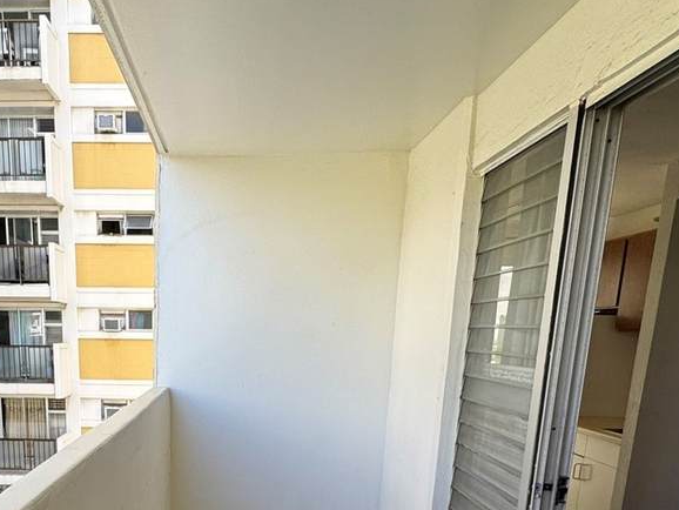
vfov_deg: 41.7
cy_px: 463
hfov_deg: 56.6
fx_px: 608
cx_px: 208
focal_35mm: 31
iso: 40
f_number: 2.2
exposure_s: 1/343
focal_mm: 2.22
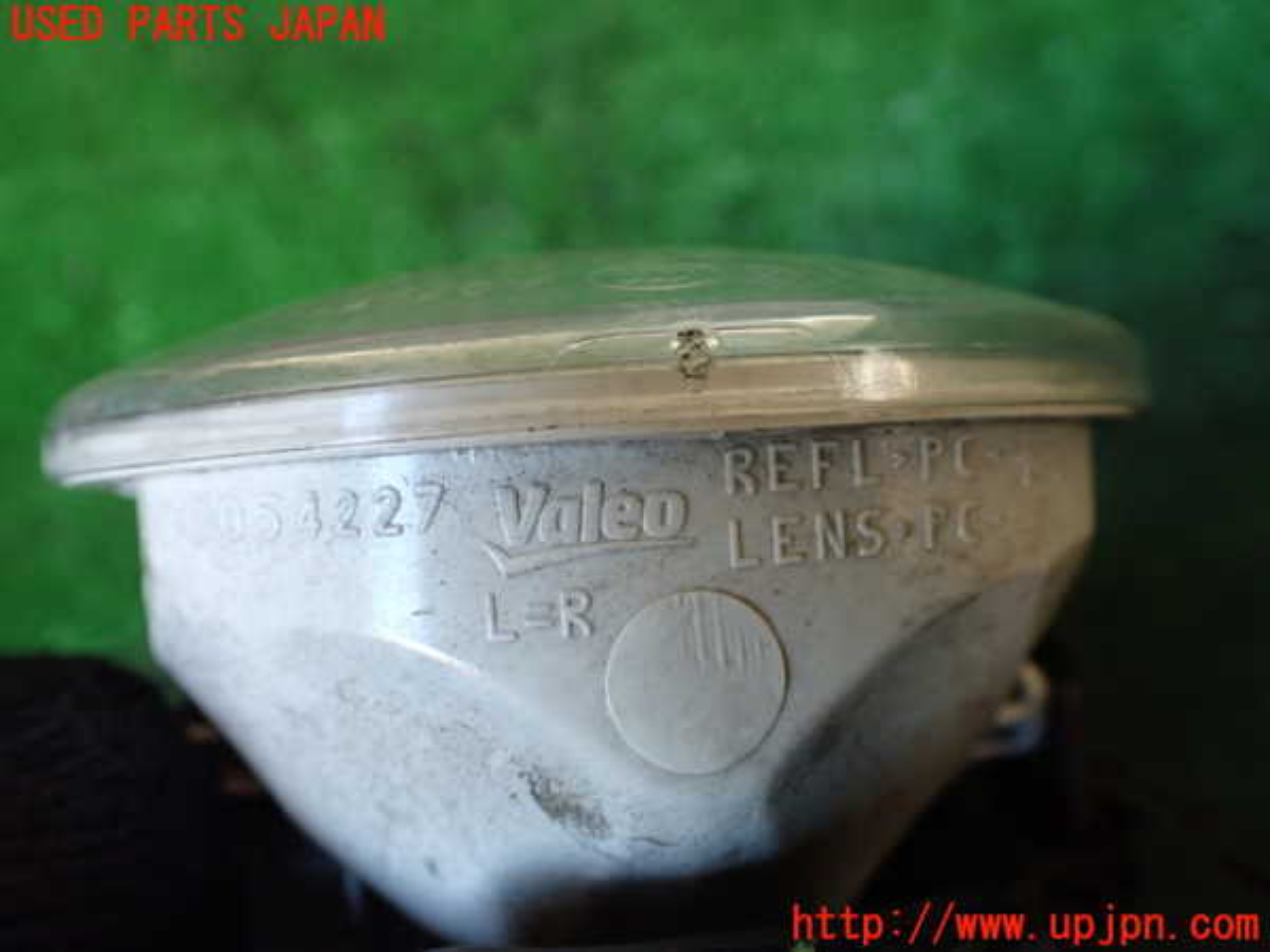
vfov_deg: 46.8
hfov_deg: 60.0
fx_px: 1101
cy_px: 476
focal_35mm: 30
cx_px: 635
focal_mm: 5.4
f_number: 2.3
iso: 500
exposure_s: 1/125
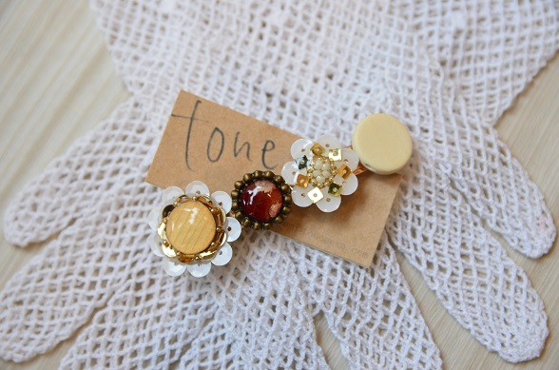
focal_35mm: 75
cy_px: 185
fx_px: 1162
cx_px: 280
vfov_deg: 18.1
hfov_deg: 27.1
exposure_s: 1/60
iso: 400
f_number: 4
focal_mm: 50
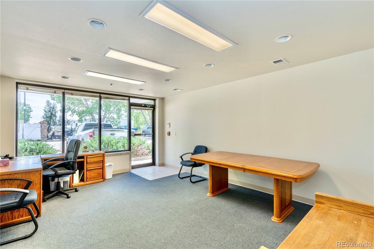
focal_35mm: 16
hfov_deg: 96.7
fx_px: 166
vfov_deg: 73.7
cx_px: 187
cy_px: 124
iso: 200
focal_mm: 16
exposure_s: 1/250
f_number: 9
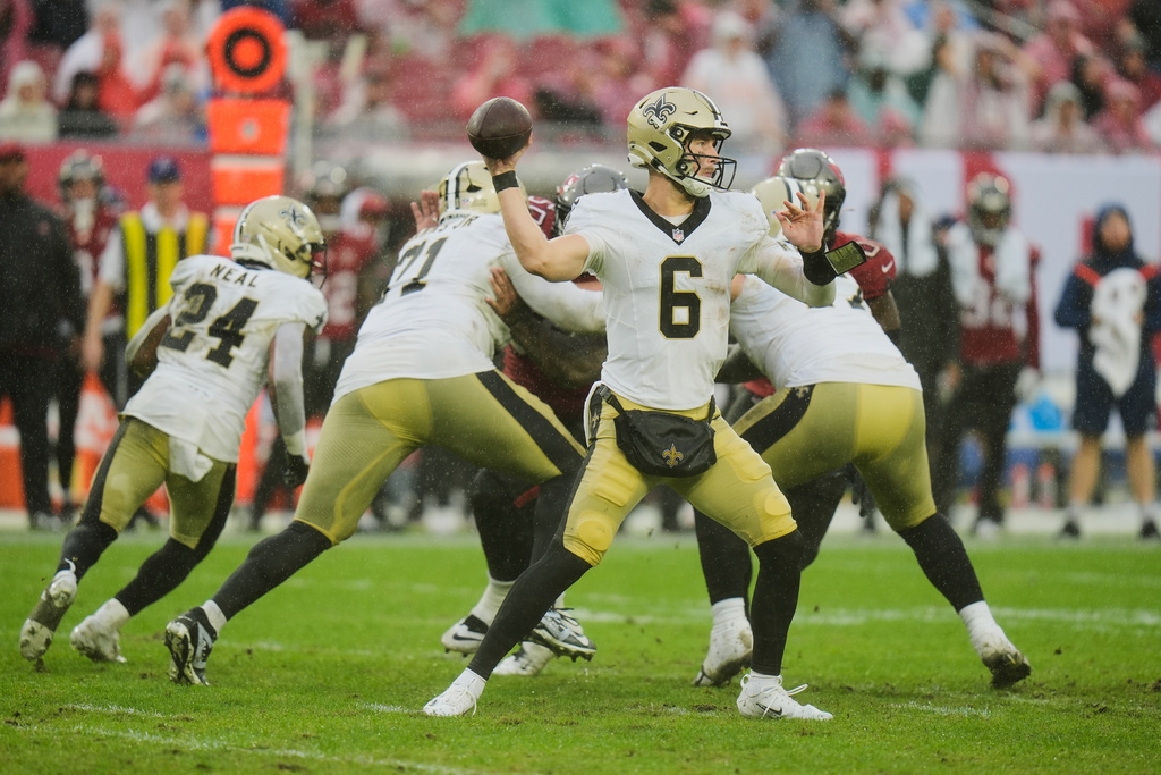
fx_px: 12901
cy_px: 388
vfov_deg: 3.4
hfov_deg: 5.2
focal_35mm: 400
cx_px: 580
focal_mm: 400
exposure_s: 1/1250
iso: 1000
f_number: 3.2
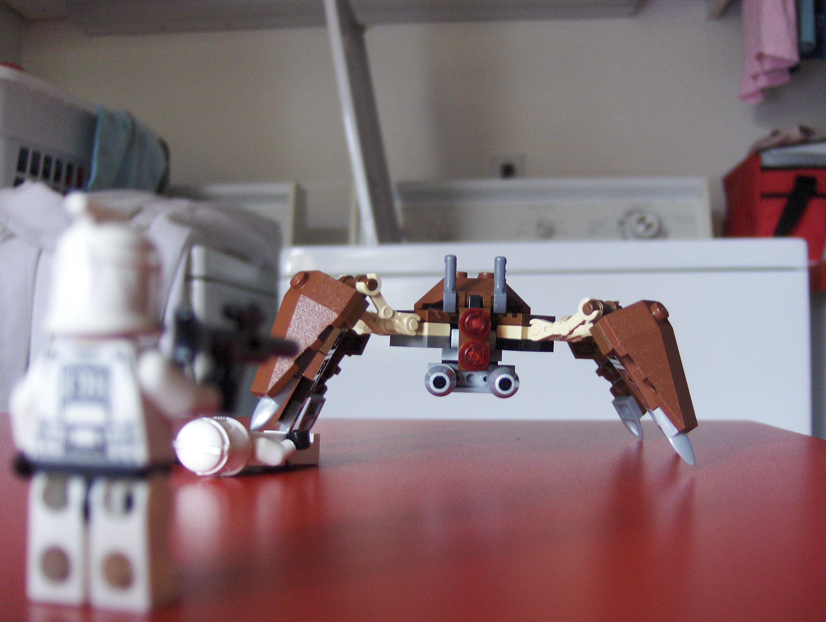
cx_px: 445
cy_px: 337
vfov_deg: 37.8
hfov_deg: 48.9
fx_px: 908
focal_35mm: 38
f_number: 2.8
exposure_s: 1/17.5
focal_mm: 7.5
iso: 200
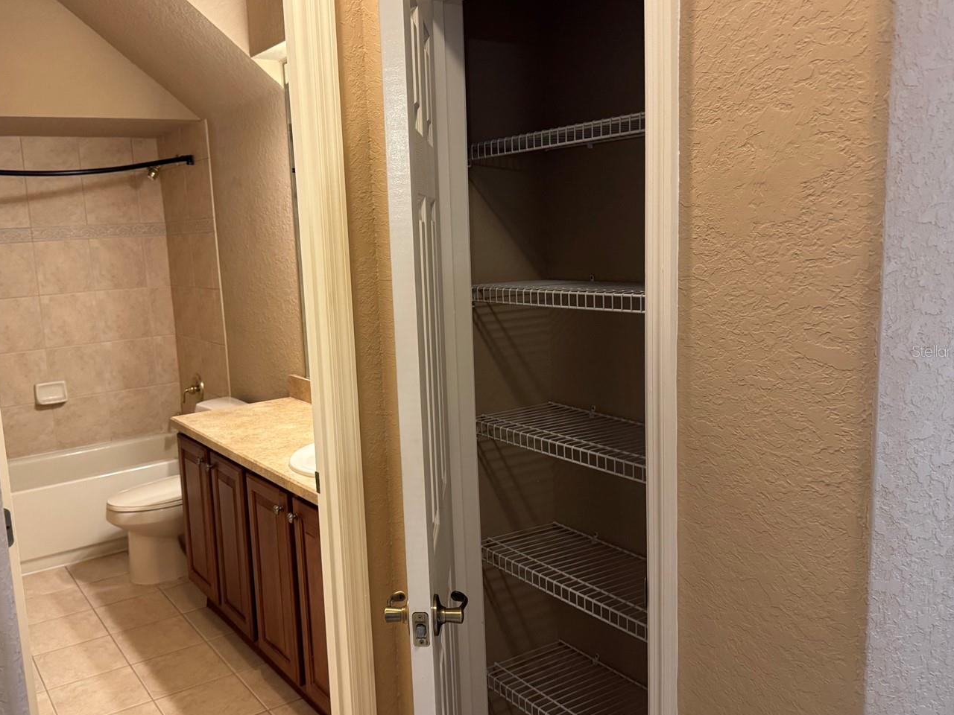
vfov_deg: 46.8
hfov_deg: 59.5
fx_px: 827
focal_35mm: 30
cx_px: 386
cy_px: 351
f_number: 1.78
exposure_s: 1/60
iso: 320
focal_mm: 6.76
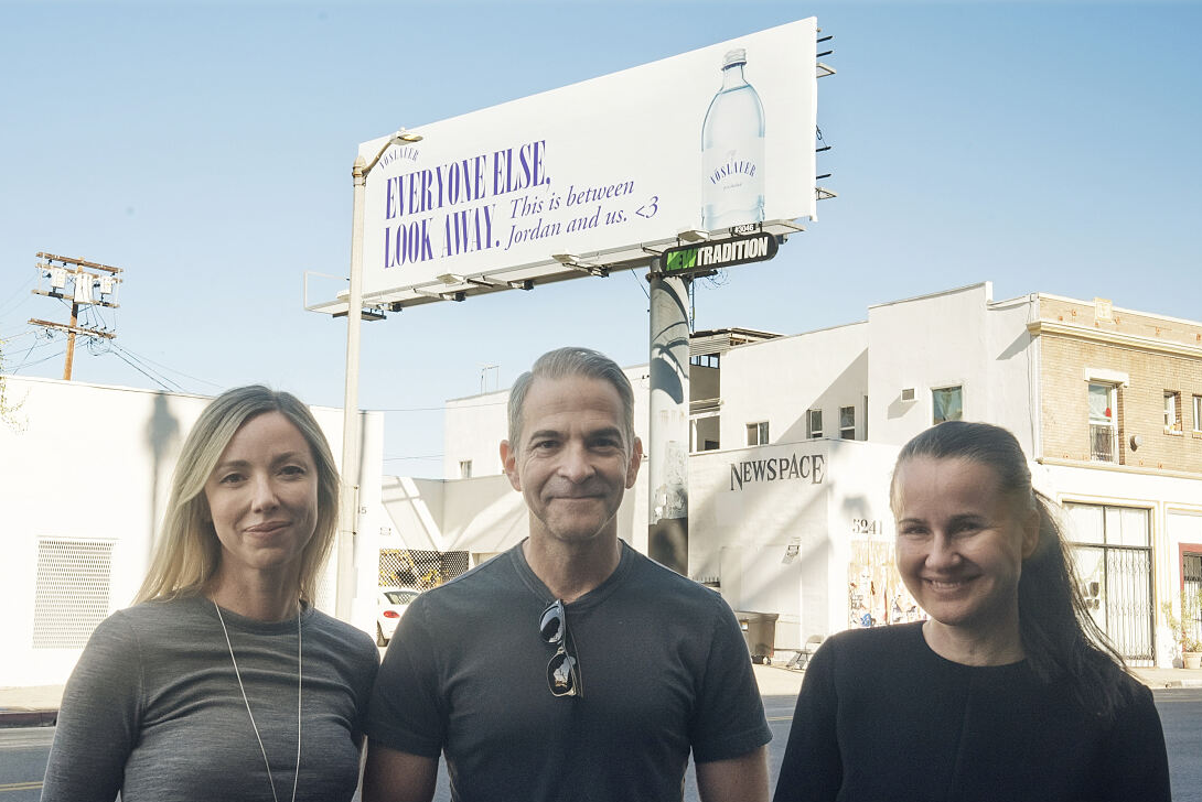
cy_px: 436
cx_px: 556
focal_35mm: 49
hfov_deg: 40.3
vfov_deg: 27.5
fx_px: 1637
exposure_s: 1/80
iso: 640
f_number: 14
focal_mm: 45
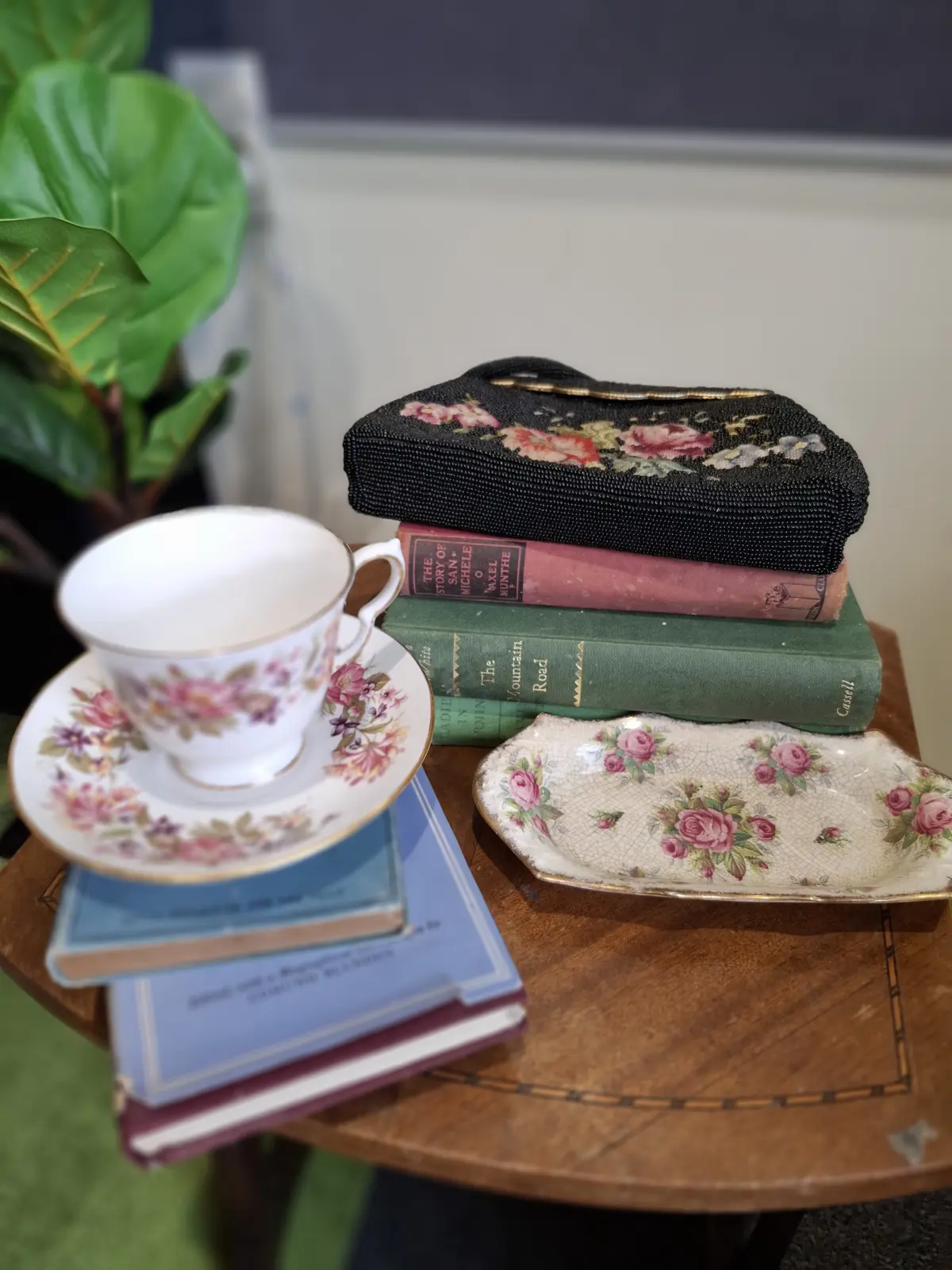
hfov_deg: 58.9
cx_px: 476
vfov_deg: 73.9
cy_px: 635
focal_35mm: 23
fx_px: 843
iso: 100
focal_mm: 5.54
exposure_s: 1/120
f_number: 1.8
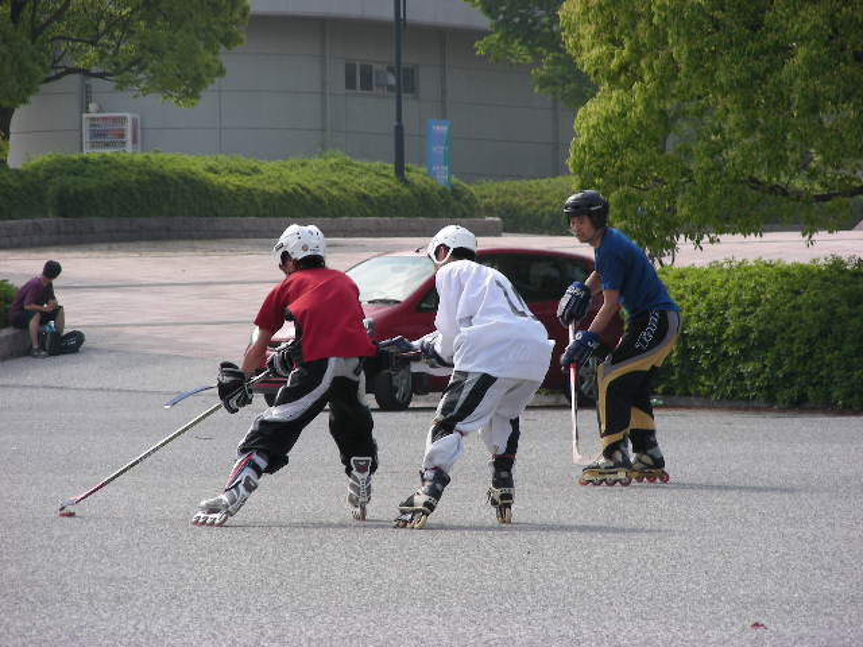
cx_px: 432
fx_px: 6706
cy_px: 324
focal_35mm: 269
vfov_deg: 5.5
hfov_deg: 7.4
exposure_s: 1/304
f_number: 4
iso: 50
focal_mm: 44.8
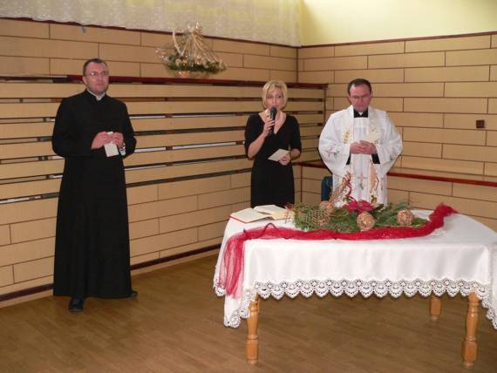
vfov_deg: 39.7
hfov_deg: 51.3
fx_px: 517
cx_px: 248
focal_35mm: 36
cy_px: 186
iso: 200
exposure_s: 1/15
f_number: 2.8
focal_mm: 6
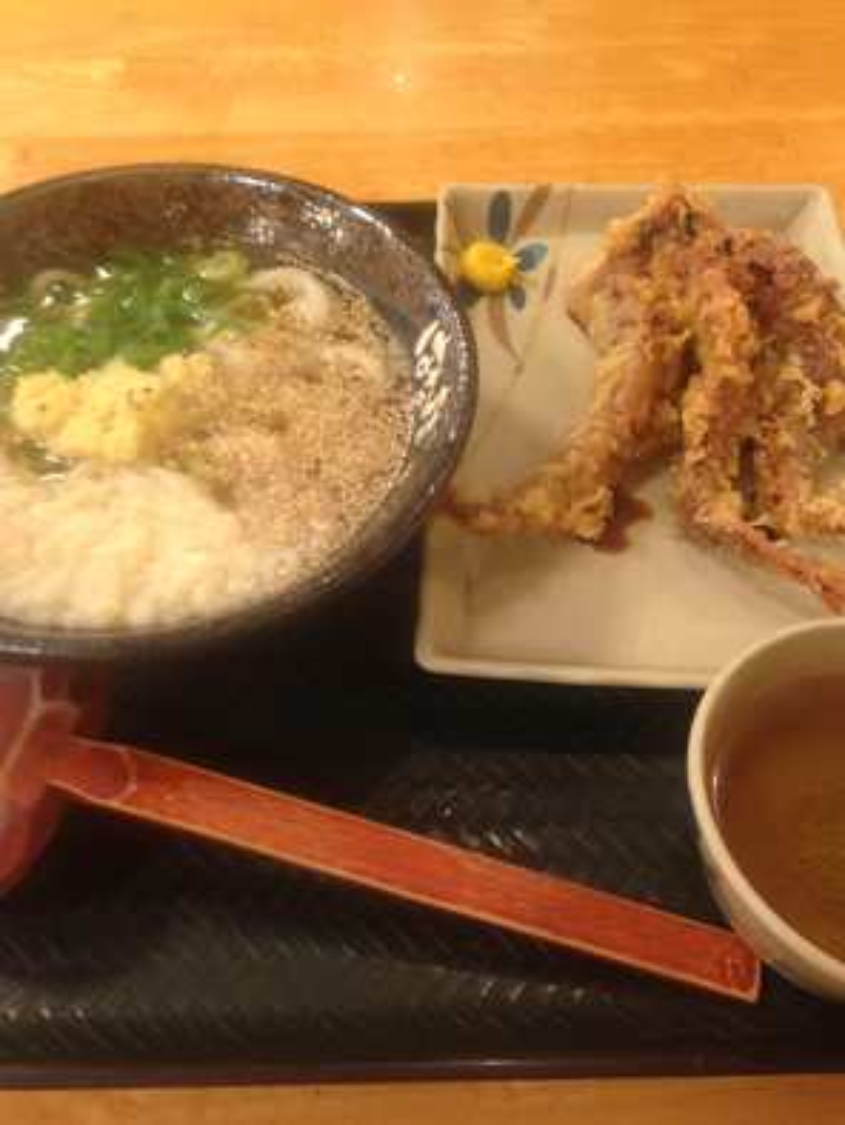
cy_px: 562
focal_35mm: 33
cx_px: 422
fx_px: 1073
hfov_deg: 43.0
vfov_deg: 55.3
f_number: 2.4
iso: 125
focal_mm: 4.12
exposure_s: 1/20
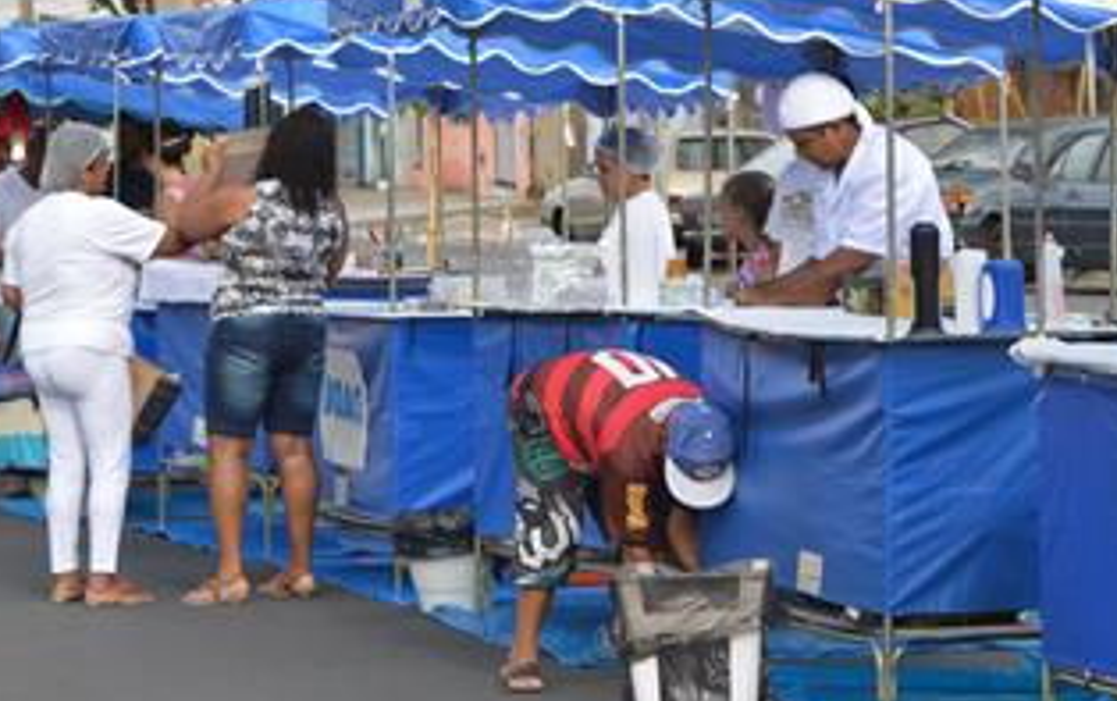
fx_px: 5212
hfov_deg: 12.2
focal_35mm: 171
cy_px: 221
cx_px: 655
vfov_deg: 7.7
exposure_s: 1/160
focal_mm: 55
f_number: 6.3
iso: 100
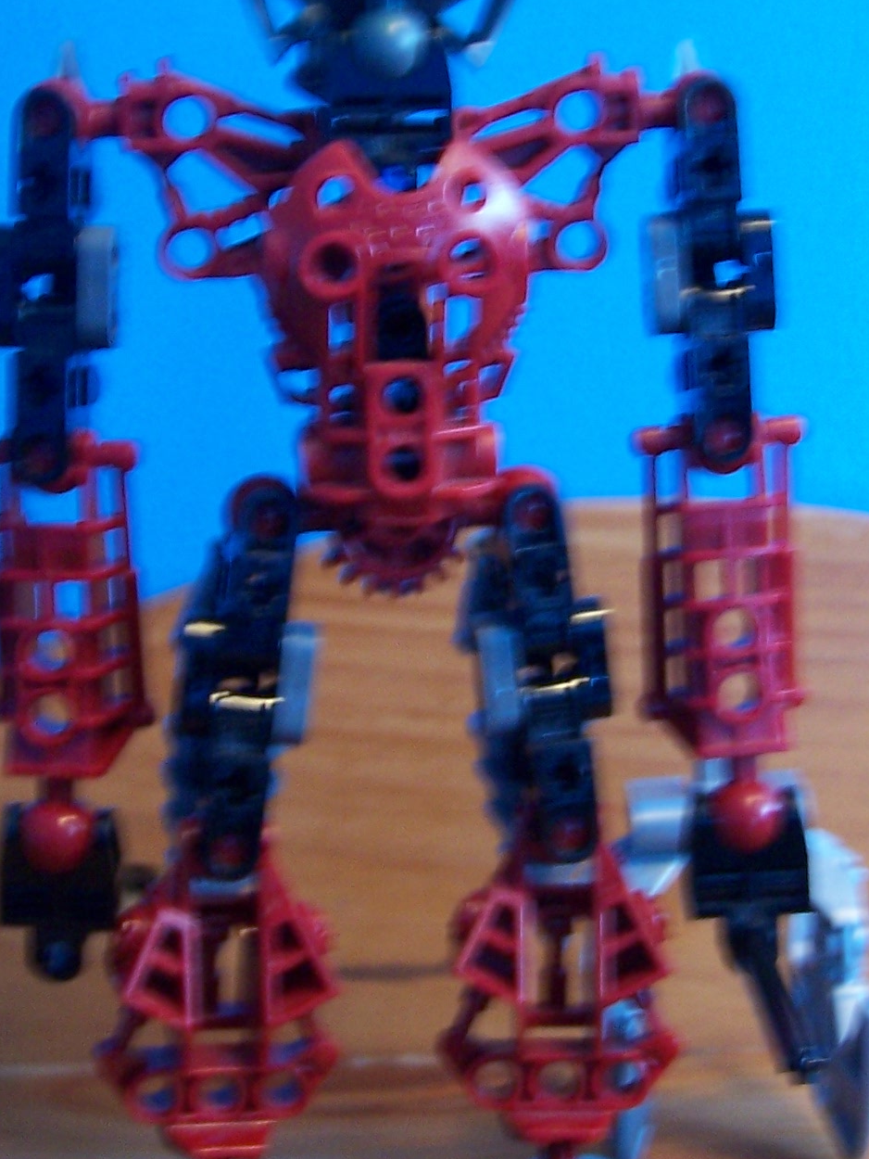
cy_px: 487
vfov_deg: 20.8
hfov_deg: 15.7
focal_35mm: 94
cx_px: 473
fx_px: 3145
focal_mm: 8.5
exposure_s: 1/8
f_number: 3.2
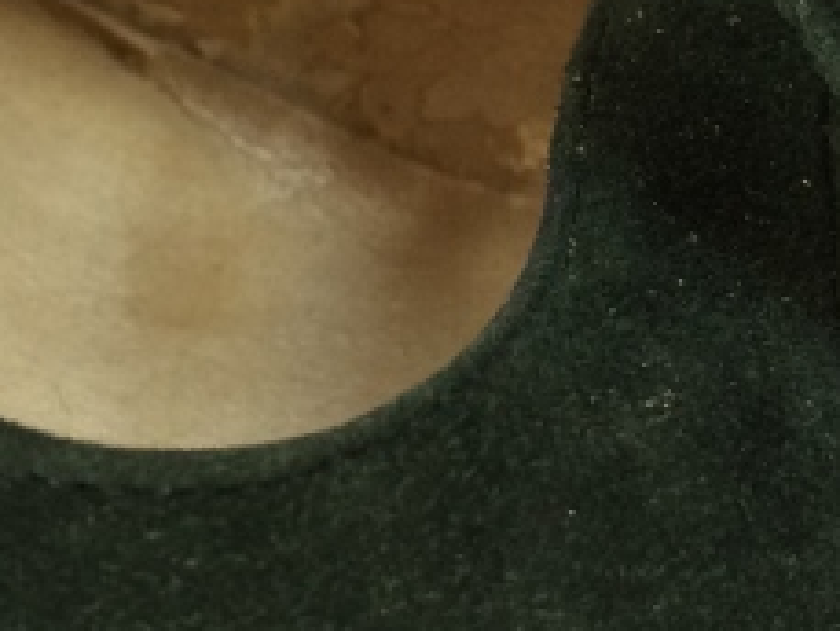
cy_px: 180
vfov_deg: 18.1
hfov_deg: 24.0
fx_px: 1967
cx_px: 565
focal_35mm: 81
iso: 40
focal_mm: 4.15
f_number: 2.2
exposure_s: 1/30
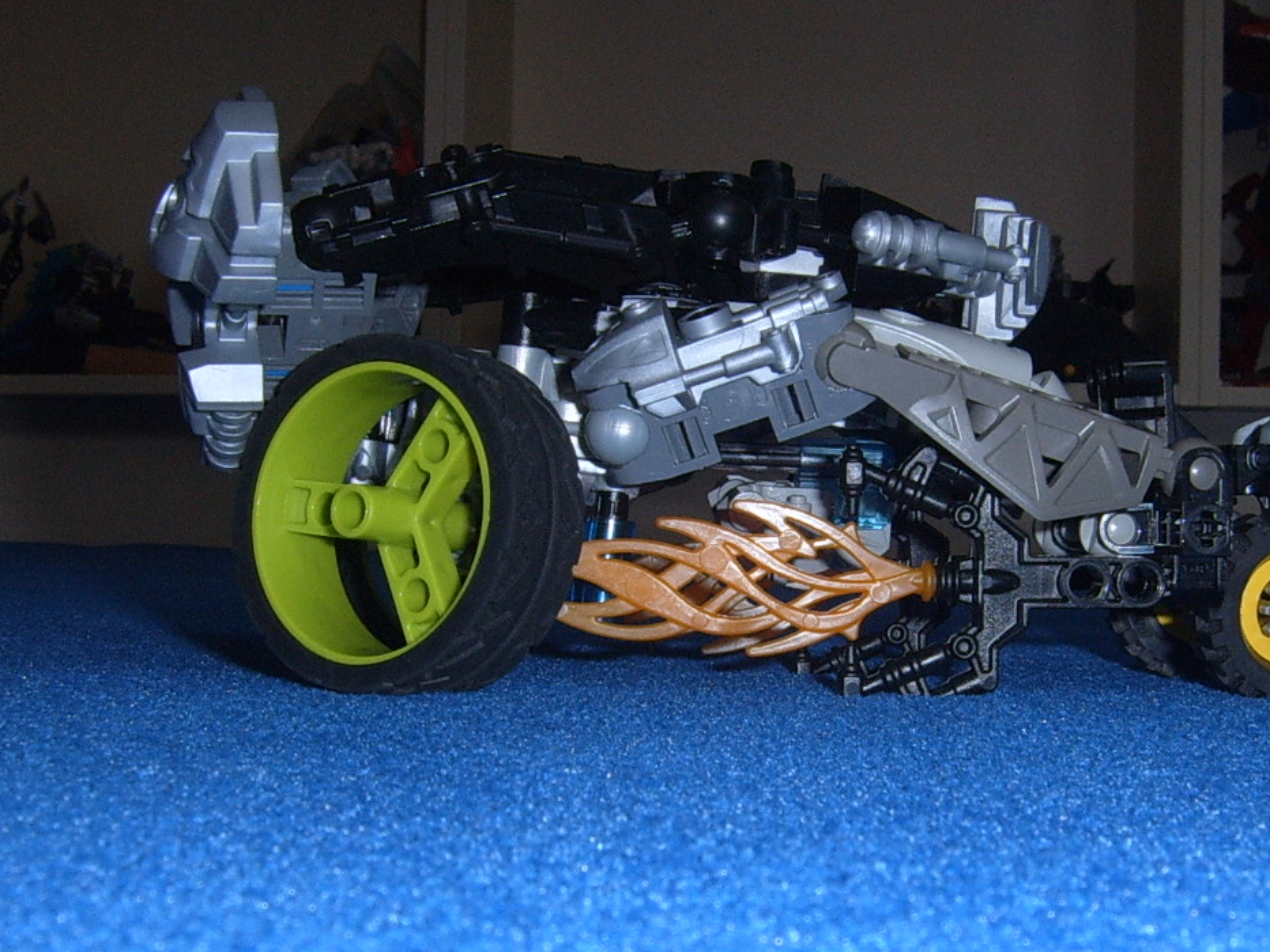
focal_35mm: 60
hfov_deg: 32.1
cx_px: 738
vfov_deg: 24.3
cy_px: 600
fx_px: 2202
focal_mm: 5.8
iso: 69
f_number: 5.8
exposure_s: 1/30
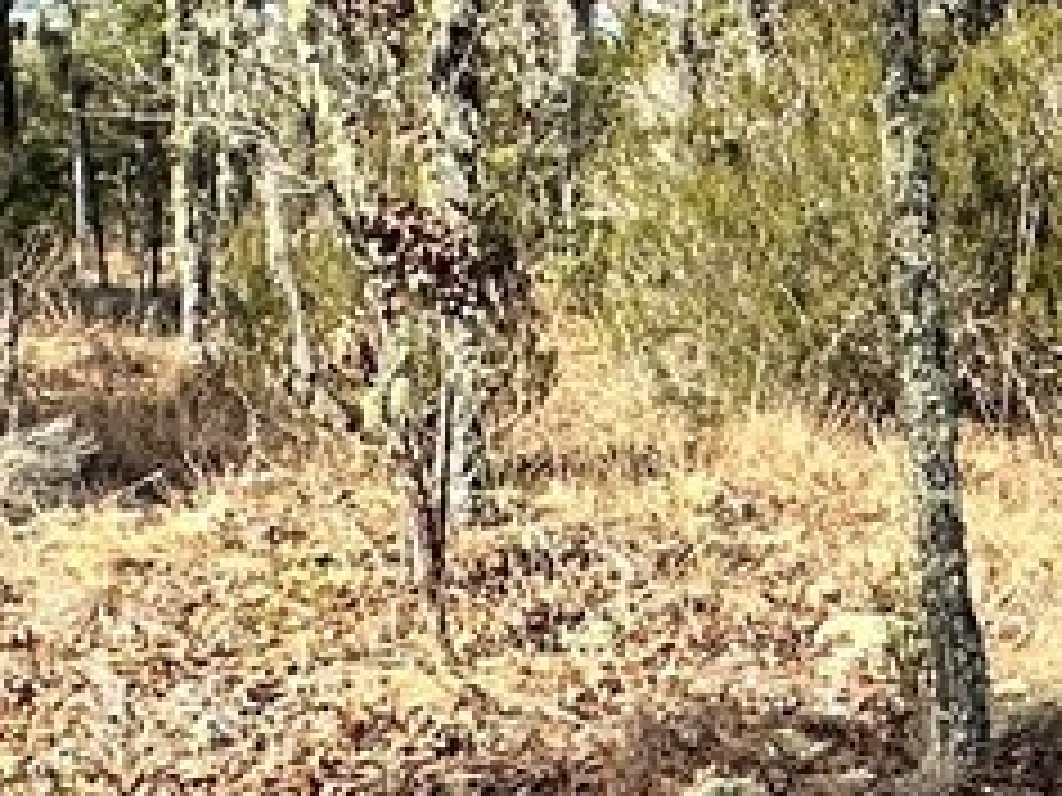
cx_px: 1188
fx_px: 2915
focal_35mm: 95
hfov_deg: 19.7
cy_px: 76
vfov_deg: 15.4
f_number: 2.2
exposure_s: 1/1159
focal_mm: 2.22
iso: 40
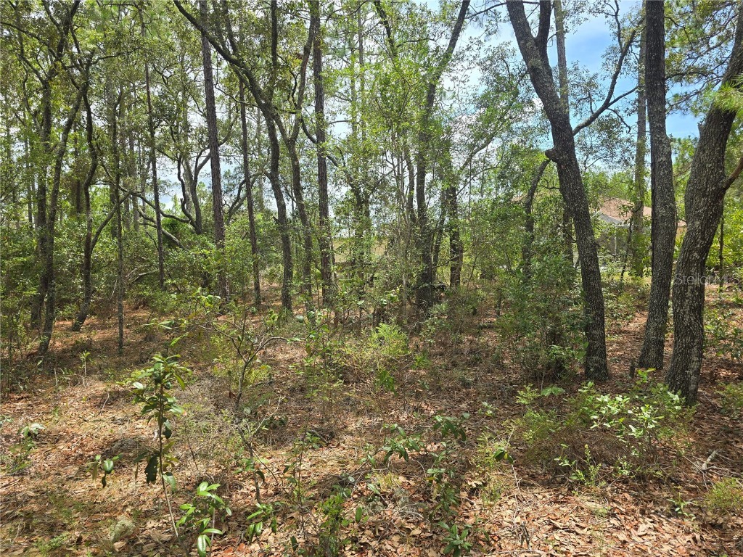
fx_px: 494
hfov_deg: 73.9
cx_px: 372
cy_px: 278
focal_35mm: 23
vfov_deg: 58.9
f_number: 1.7
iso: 12
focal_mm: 6.3
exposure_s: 1/322
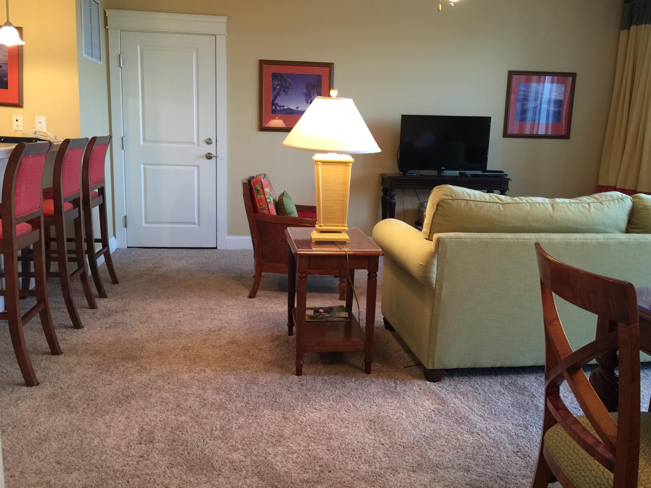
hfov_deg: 58.3
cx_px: 330
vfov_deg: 45.4
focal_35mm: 31
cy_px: 233
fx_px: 583
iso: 80
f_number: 2.2
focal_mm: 4.15
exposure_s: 1/15
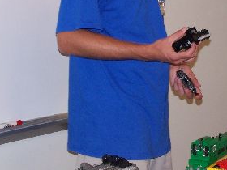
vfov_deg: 10.0
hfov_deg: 13.2
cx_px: 200
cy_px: 62
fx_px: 971
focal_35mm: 148
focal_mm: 10.7
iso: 140
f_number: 3.2
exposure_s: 1/80
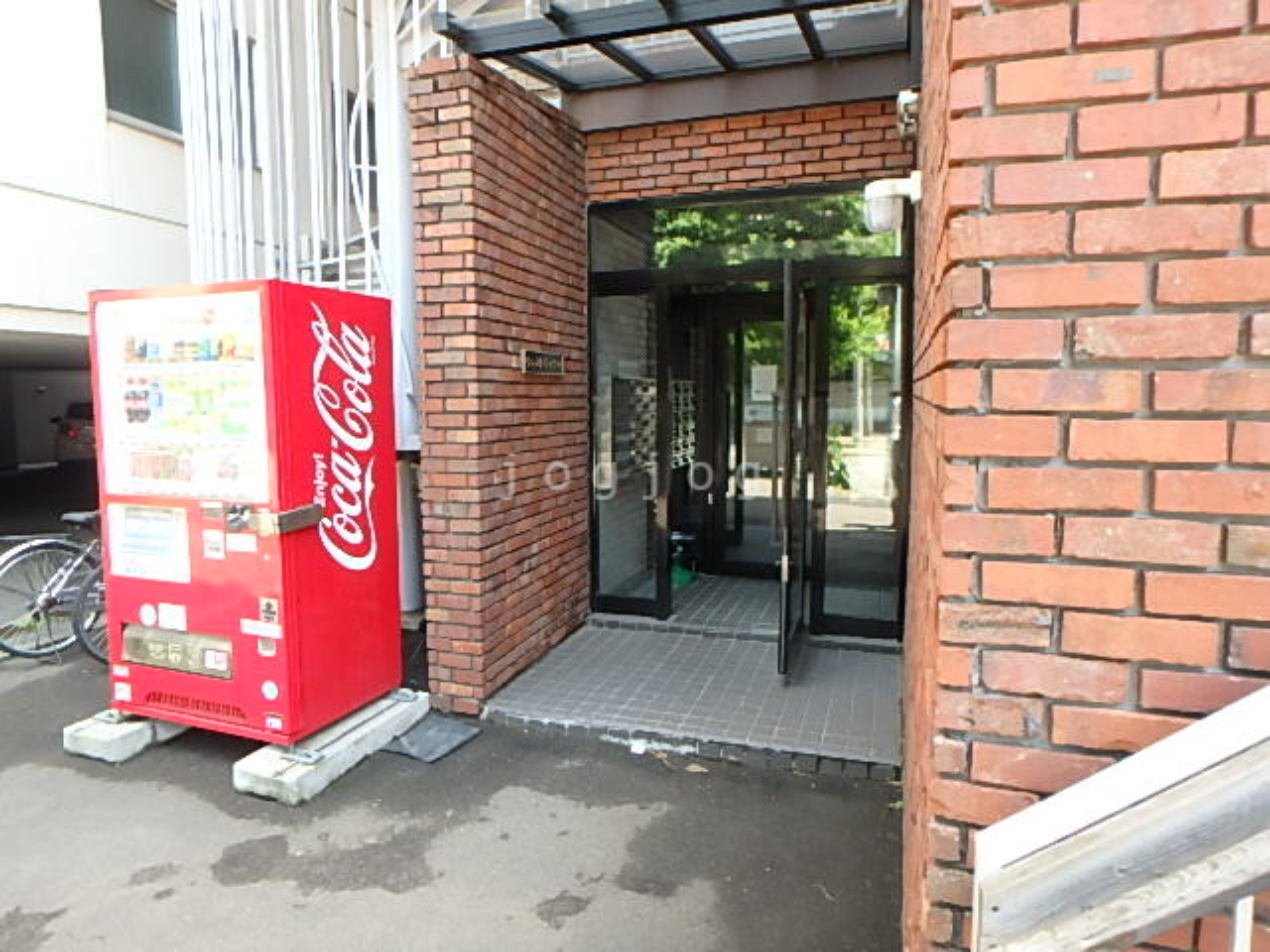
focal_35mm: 21
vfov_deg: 63.4
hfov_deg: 79.0
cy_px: 476
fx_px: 770
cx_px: 635
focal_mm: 3.7
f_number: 3.5
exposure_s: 1/60
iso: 160
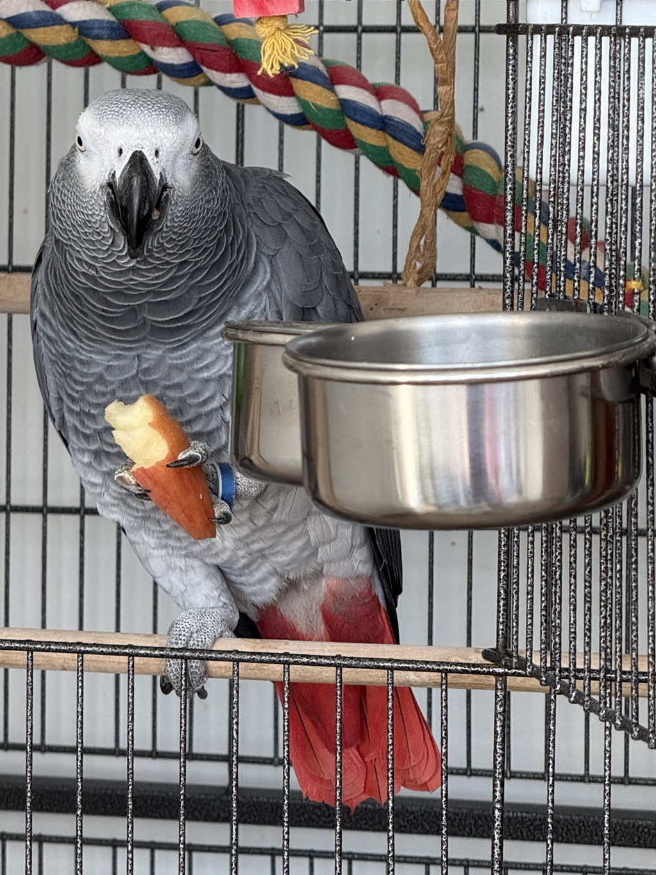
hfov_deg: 8.4
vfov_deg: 11.2
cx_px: 206
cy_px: 307
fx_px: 4447
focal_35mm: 176
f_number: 2.8
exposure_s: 1/120
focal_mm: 15.66
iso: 160
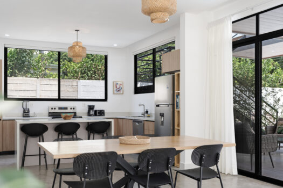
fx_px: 263
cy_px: 94
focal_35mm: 34
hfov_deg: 56.5
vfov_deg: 39.4
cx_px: 142
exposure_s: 1/13
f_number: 4
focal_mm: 33.5
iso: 100
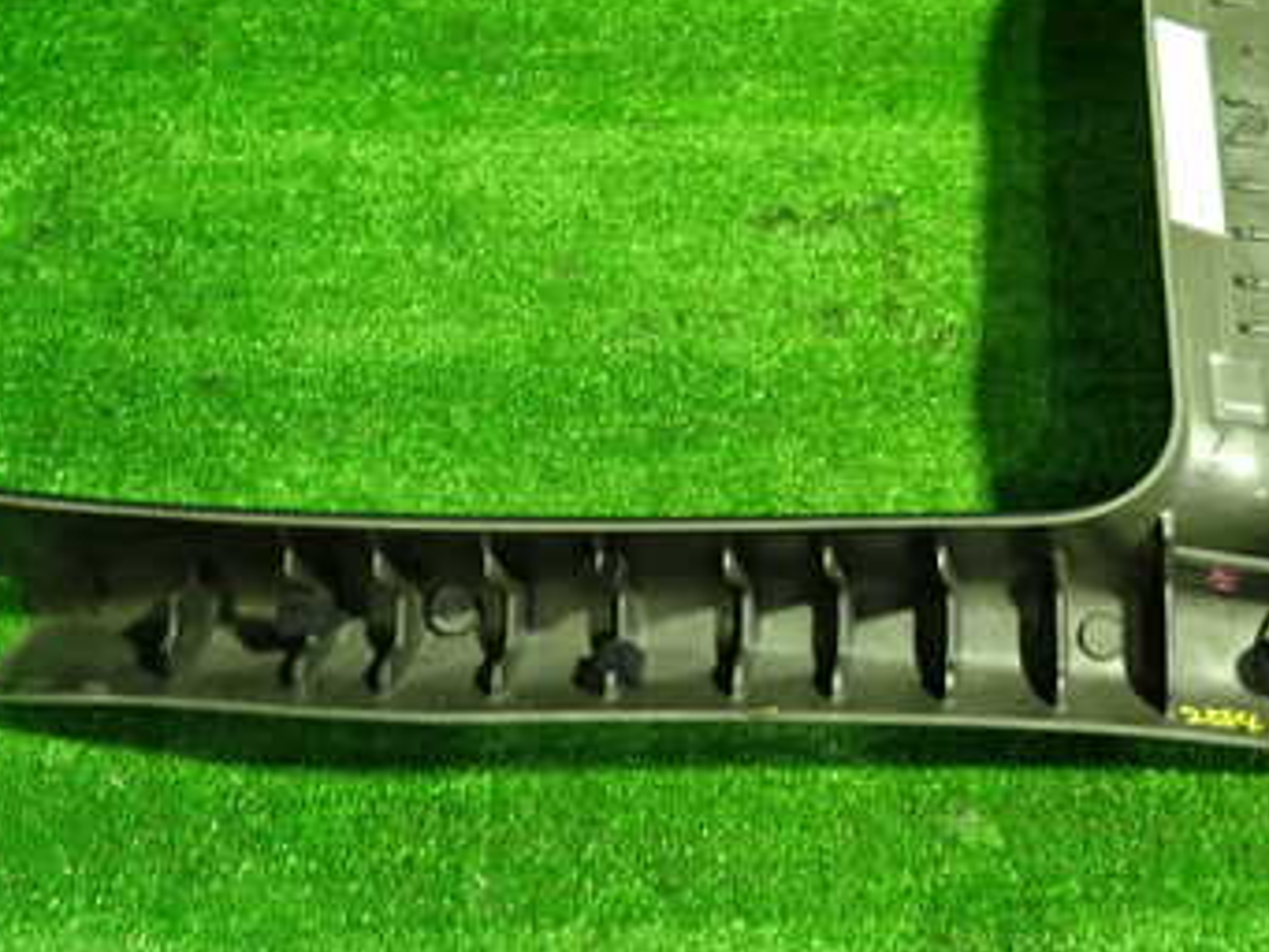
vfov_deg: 32.5
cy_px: 283
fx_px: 1614
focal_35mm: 44
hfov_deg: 42.9
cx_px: 703
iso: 400
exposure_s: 1/30
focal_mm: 4.5
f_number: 2
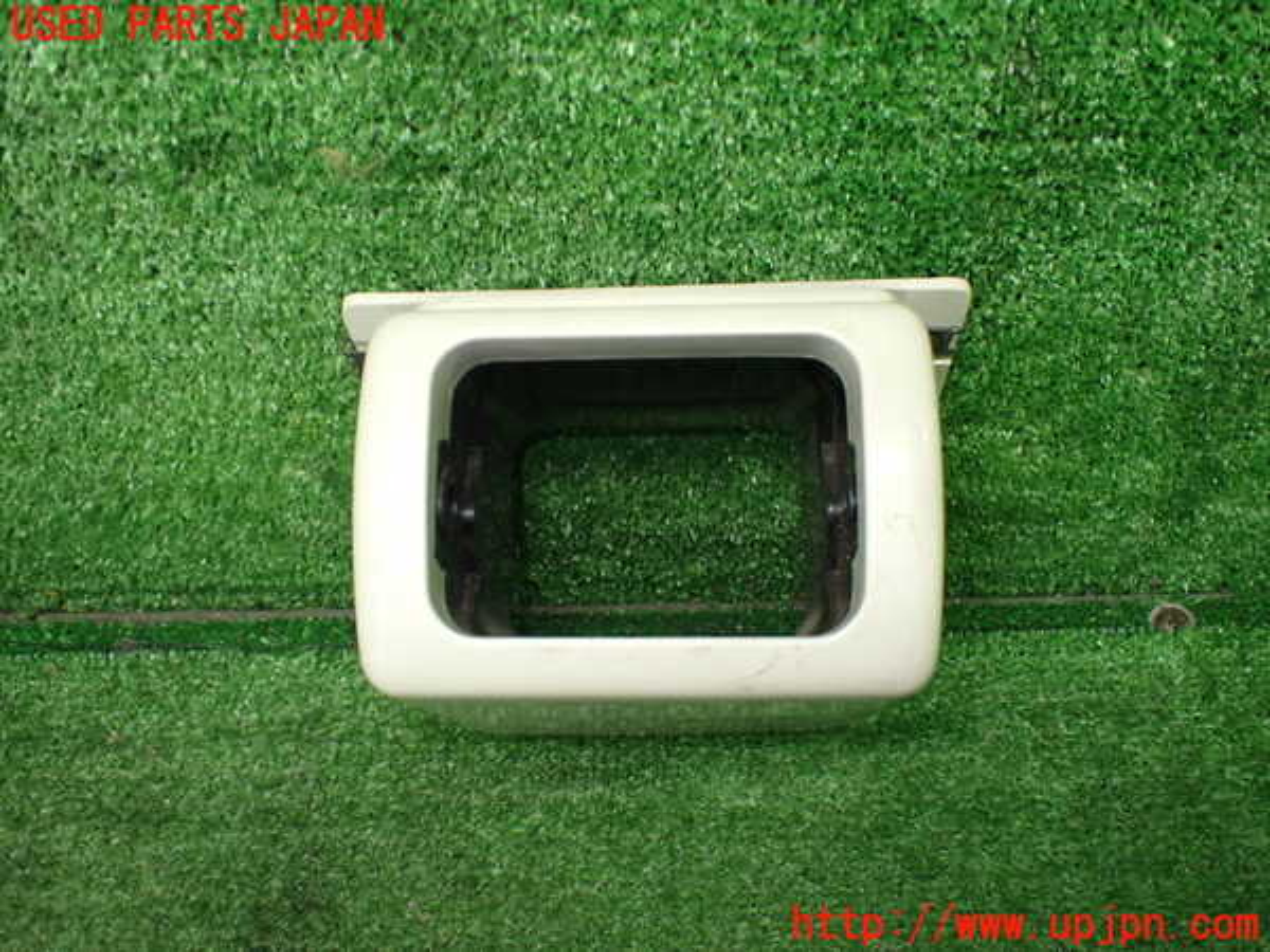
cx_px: 635
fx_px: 1101
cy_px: 476
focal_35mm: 30
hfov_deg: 60.0
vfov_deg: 46.8
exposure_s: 1/125
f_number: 2.3
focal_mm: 5.4
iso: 640
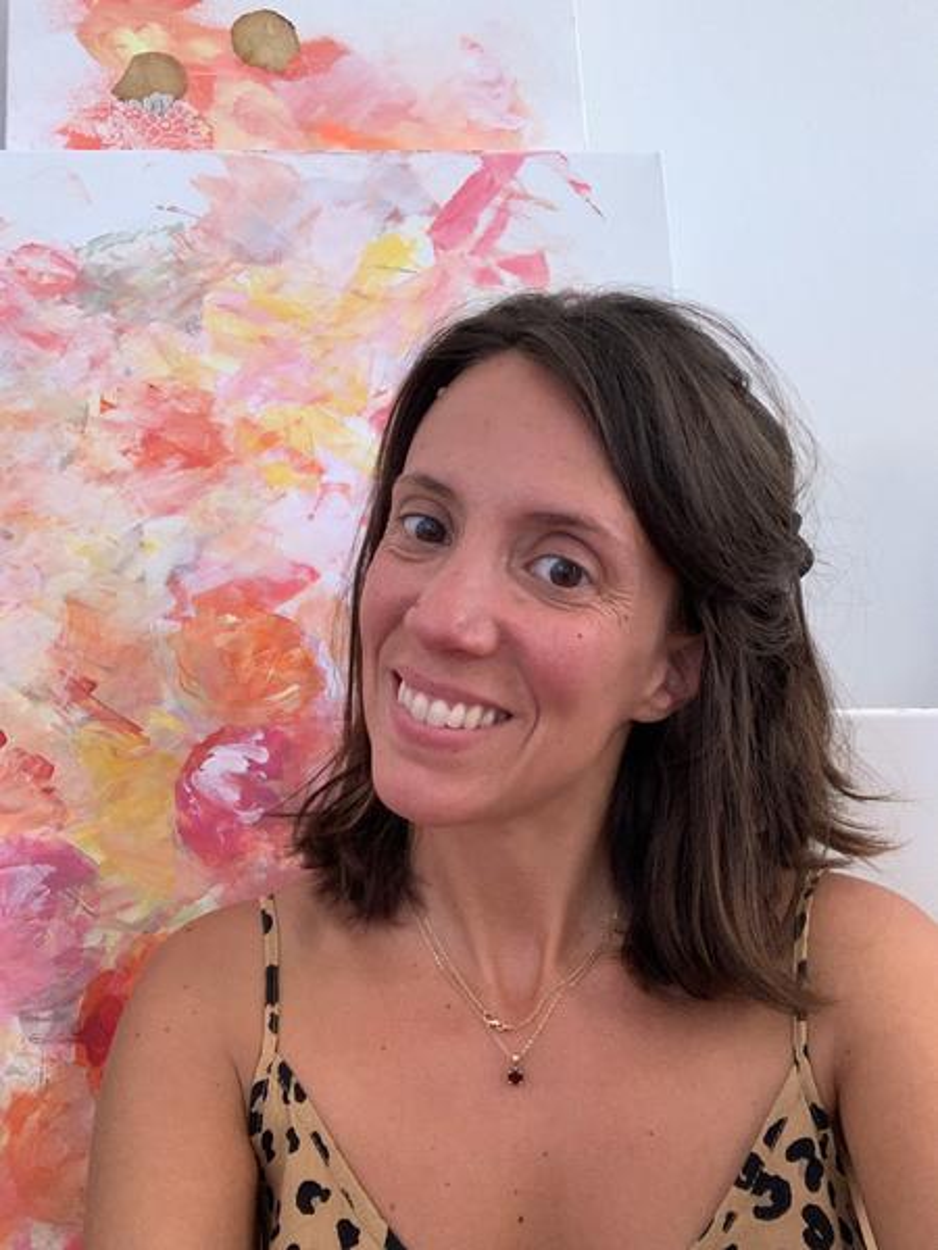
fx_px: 1156
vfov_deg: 56.8
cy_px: 625
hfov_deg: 44.2
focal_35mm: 32
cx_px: 469
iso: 320
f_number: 2.2
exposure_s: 1/43
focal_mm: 2.87
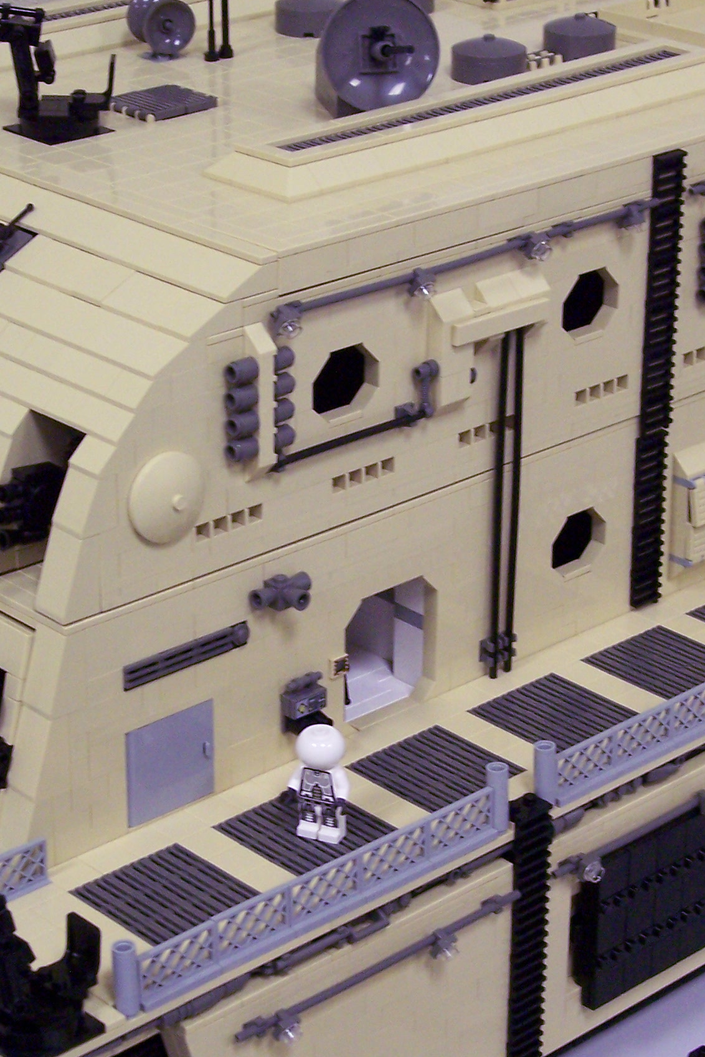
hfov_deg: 15.0
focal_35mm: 91
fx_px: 2672
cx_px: 291
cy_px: 538
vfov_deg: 22.4
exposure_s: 1/10
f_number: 4
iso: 200
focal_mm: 10.7
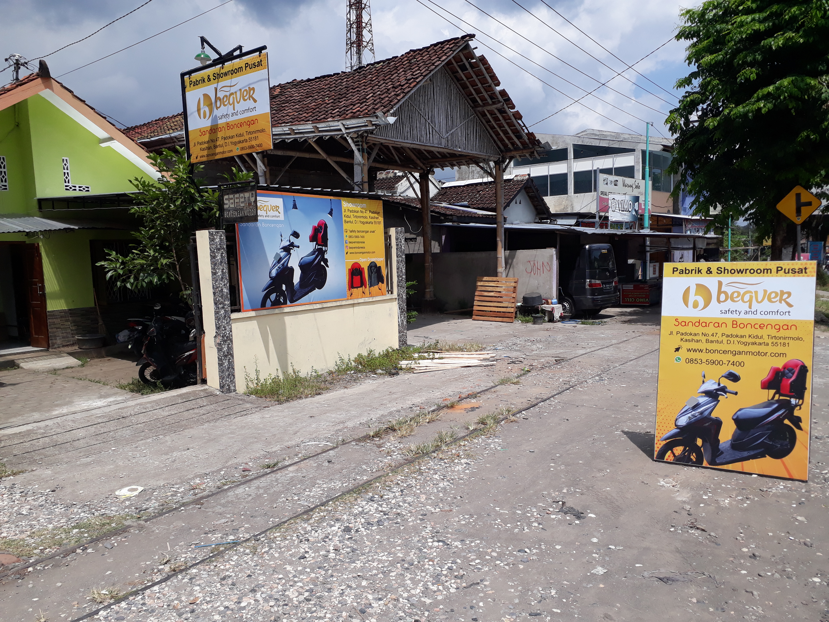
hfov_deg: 65.3
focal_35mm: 27
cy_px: 311
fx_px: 647
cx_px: 414
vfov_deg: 51.4
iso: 40
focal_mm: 3.6
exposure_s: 1/2222
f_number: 1.9
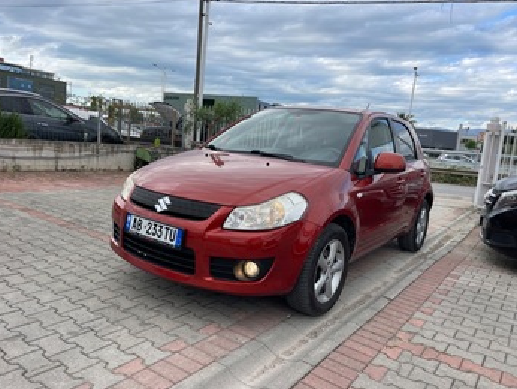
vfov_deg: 53.1
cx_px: 261
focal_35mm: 26
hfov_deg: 67.3
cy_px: 190
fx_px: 389
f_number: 1.6
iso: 32
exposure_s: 1/1403
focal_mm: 5.1
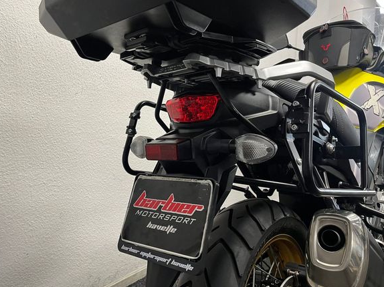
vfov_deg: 48.1
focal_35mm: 29
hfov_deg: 61.6
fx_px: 322
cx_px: 174
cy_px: 128
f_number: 1.6
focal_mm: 5.1
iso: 100
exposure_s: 1/50
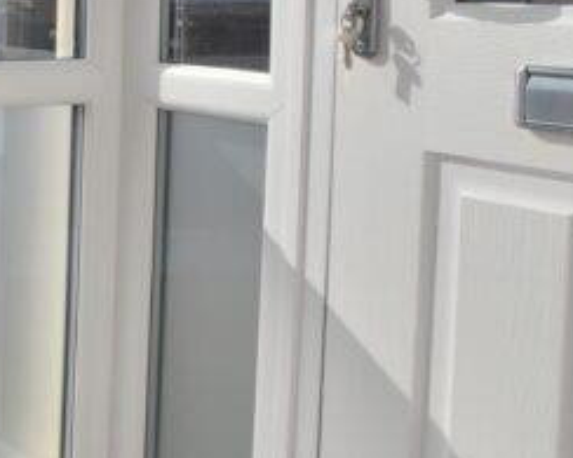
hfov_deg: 20.8
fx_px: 1000
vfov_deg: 24.5
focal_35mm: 59
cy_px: -12
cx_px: -481
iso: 100
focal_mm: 10
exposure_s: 1/320
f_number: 9
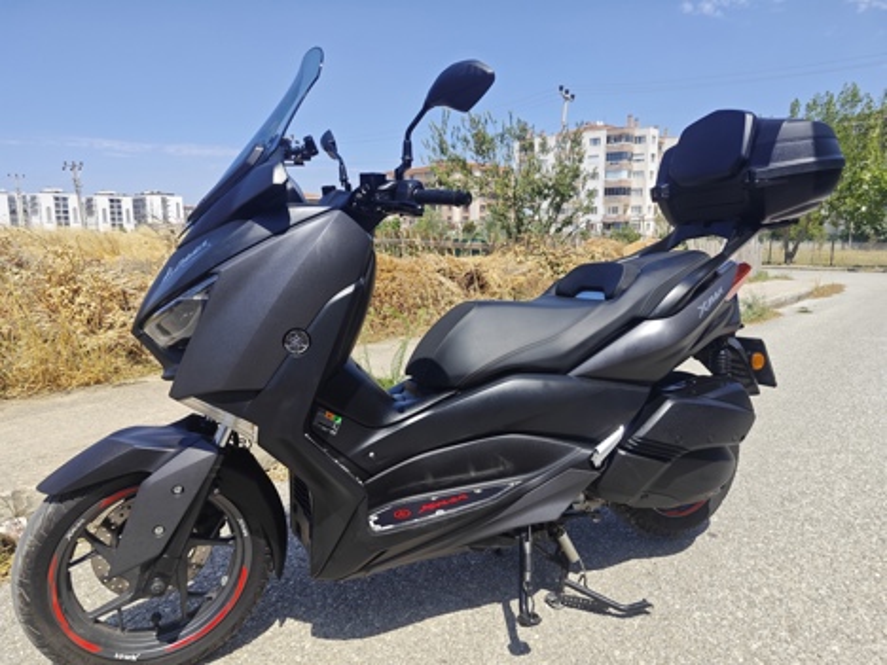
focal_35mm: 23
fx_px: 589
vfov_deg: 58.9
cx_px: 444
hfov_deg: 73.9
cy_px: 332
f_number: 1.8
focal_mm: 5.43
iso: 50
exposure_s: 1/1648
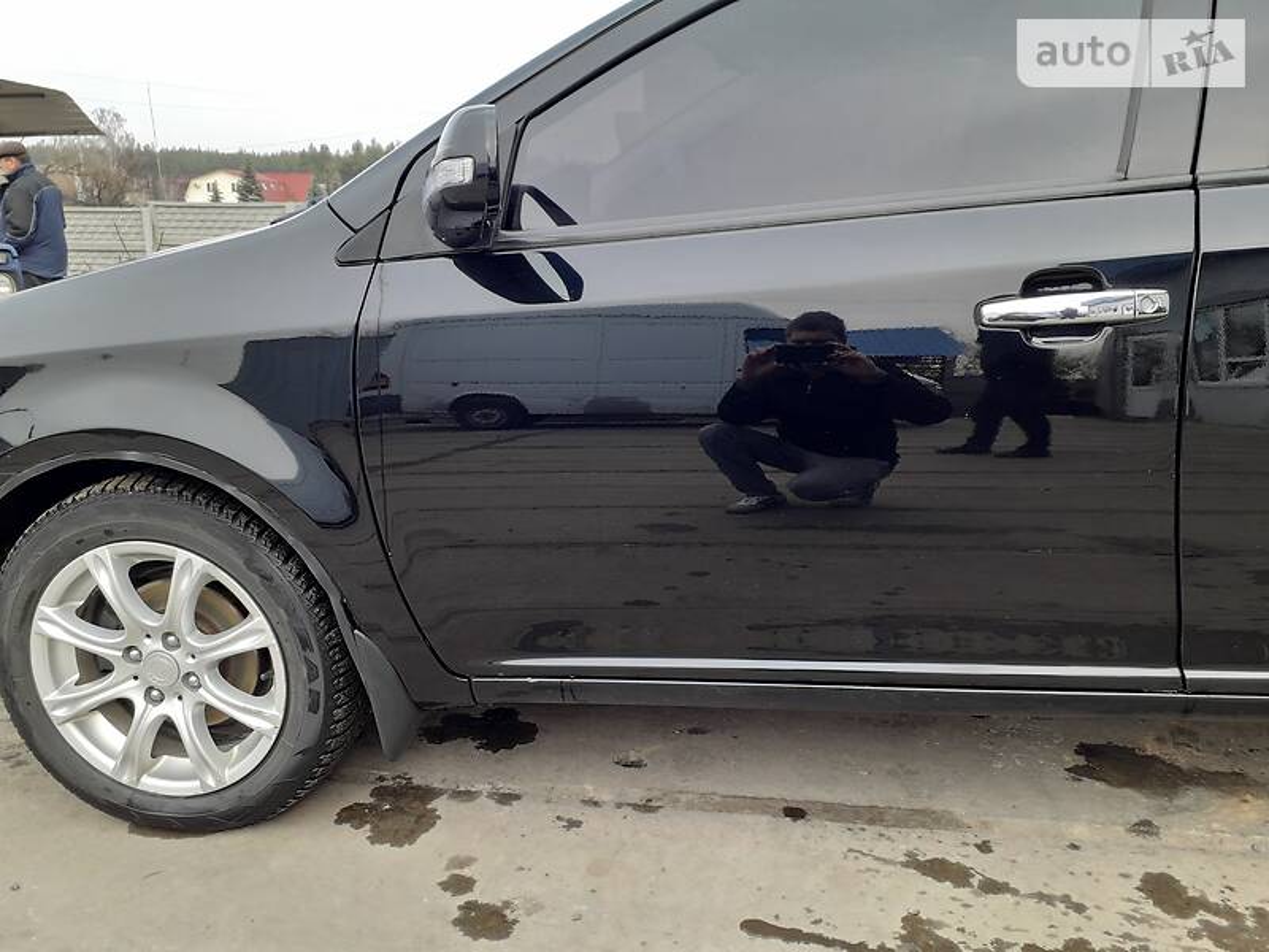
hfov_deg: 65.3
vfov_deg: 51.4
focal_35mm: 27
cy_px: 476
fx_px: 990
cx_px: 634
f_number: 1.9
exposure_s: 1/102
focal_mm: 3.6
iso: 40
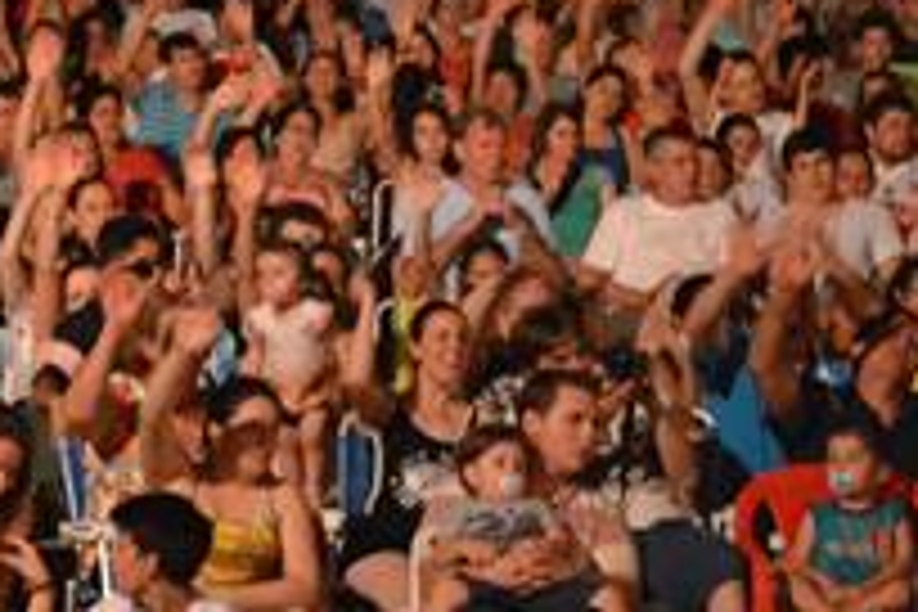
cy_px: -176
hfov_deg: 7.1
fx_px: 7414
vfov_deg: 4.7
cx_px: 108
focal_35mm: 291
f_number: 5.6
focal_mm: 55
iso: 3200
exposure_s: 1/10
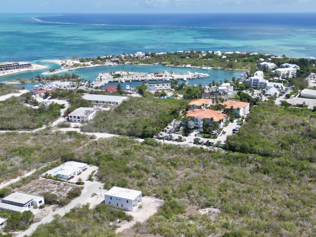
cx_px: 207
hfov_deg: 50.6
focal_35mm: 36
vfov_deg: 39.6
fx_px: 329
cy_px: 133
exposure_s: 1/4000
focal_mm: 6.72
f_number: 1.7
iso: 150
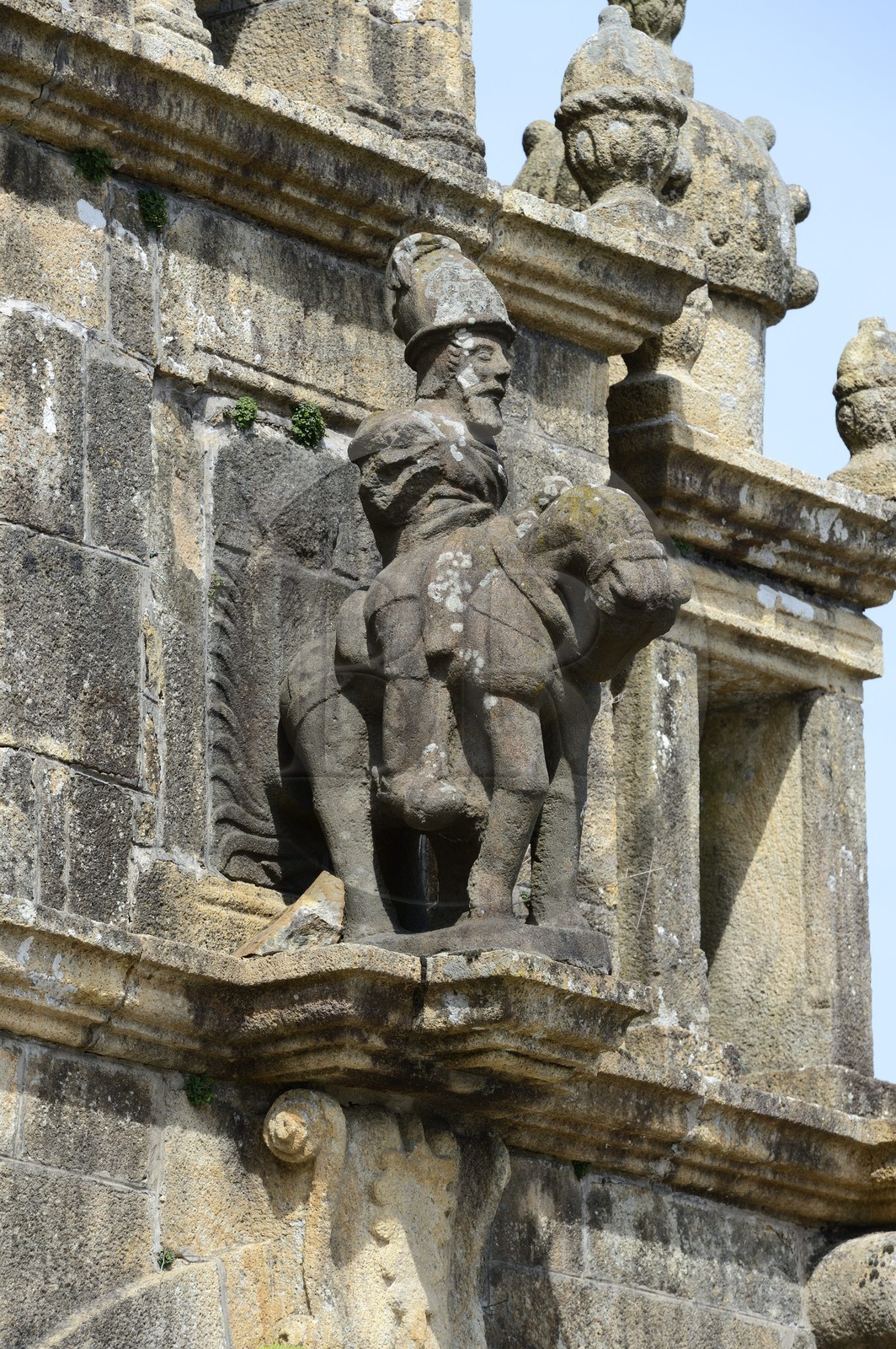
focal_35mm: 200
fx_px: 7479
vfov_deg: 10.3
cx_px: 448
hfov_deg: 6.9
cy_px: 674
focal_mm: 200
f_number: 9
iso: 200
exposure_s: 1/250
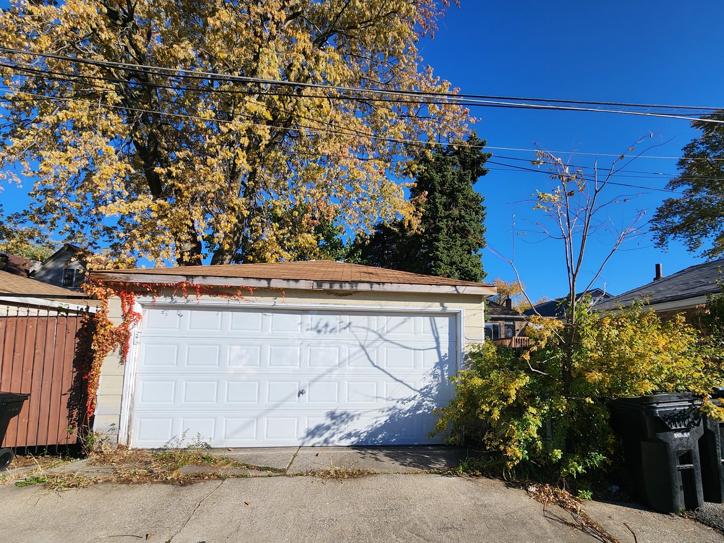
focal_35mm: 16
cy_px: 314
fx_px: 335
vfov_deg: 77.6
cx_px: 396
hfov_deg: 94.2
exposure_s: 1/2271
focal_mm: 2.2
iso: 50
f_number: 2.2
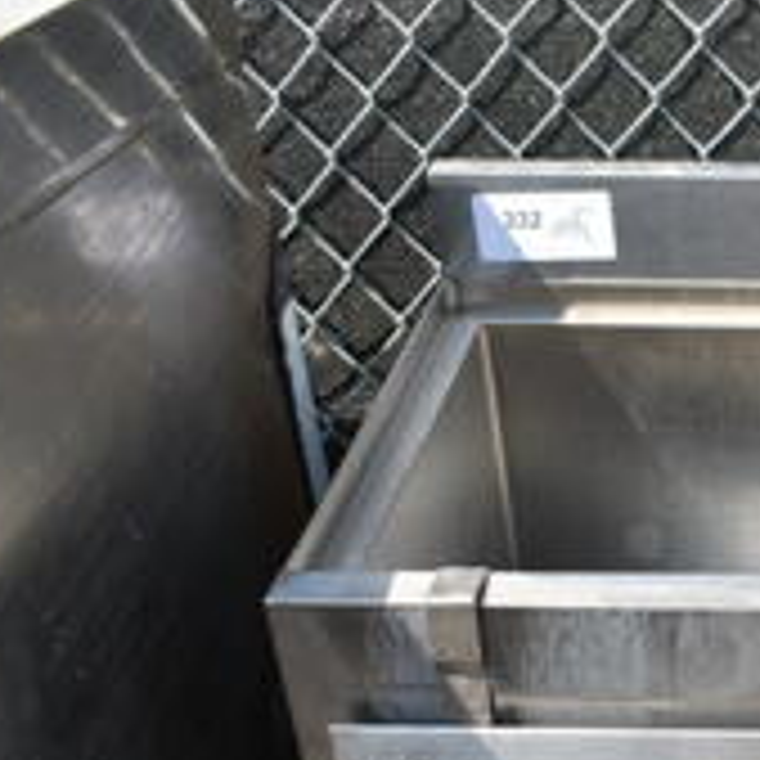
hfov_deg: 24.5
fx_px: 1615
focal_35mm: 65
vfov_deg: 25.7
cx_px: 863
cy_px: 684
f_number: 7.1
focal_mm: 18
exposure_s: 1/200
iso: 100
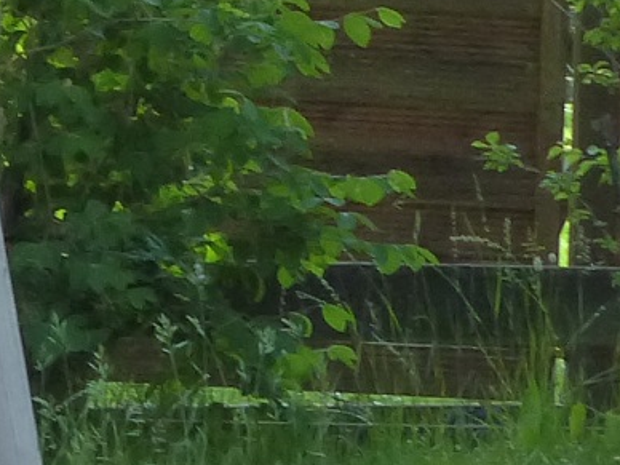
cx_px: -467
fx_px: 9529
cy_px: 2
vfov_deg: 2.8
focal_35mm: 532
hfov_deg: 3.7
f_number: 4
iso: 250
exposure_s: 1/250
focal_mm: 15.5
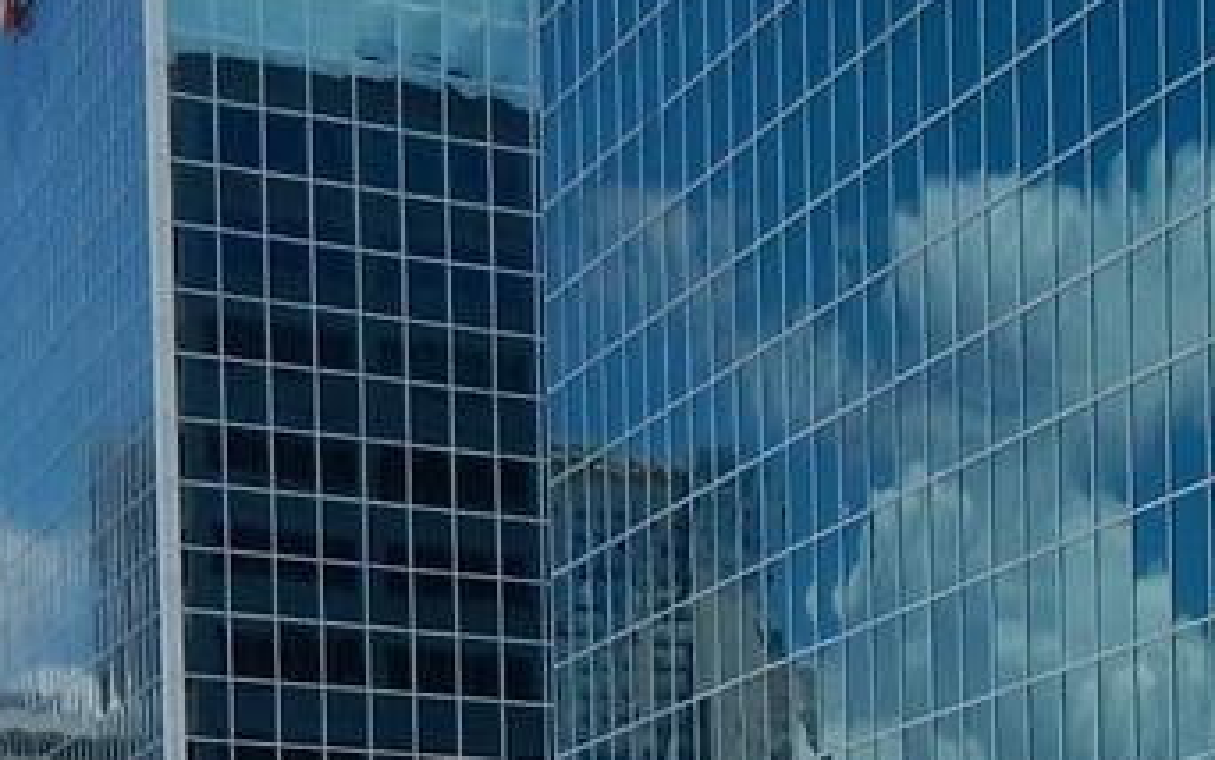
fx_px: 3610
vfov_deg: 10.9
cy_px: 1524
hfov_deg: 17.5
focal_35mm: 109
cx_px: 1719
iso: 125
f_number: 6
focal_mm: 4
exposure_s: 1/800
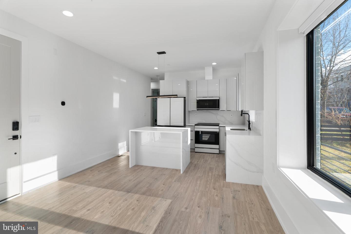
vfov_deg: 73.8
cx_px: 176
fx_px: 156
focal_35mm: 16
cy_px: 117
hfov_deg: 96.7
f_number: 7.1
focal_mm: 16
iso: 250
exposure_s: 1/30
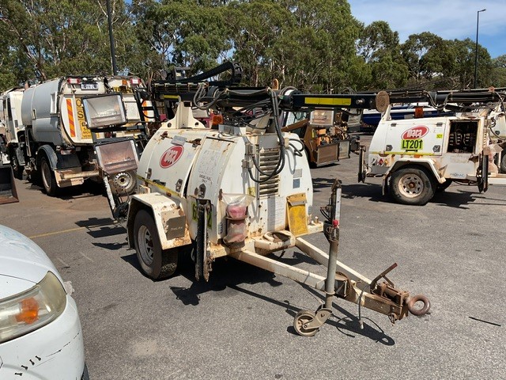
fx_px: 424
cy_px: 190
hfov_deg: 61.7
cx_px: 253
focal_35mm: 29
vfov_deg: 48.2
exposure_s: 1/2959
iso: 16
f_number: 1.8
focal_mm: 3
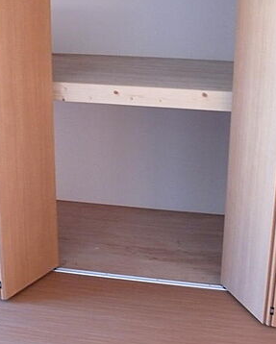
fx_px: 622
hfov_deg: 25.0
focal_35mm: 61
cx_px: 155
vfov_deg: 30.9
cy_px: 165
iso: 400
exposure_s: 1/25
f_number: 2.8
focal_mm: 7.4
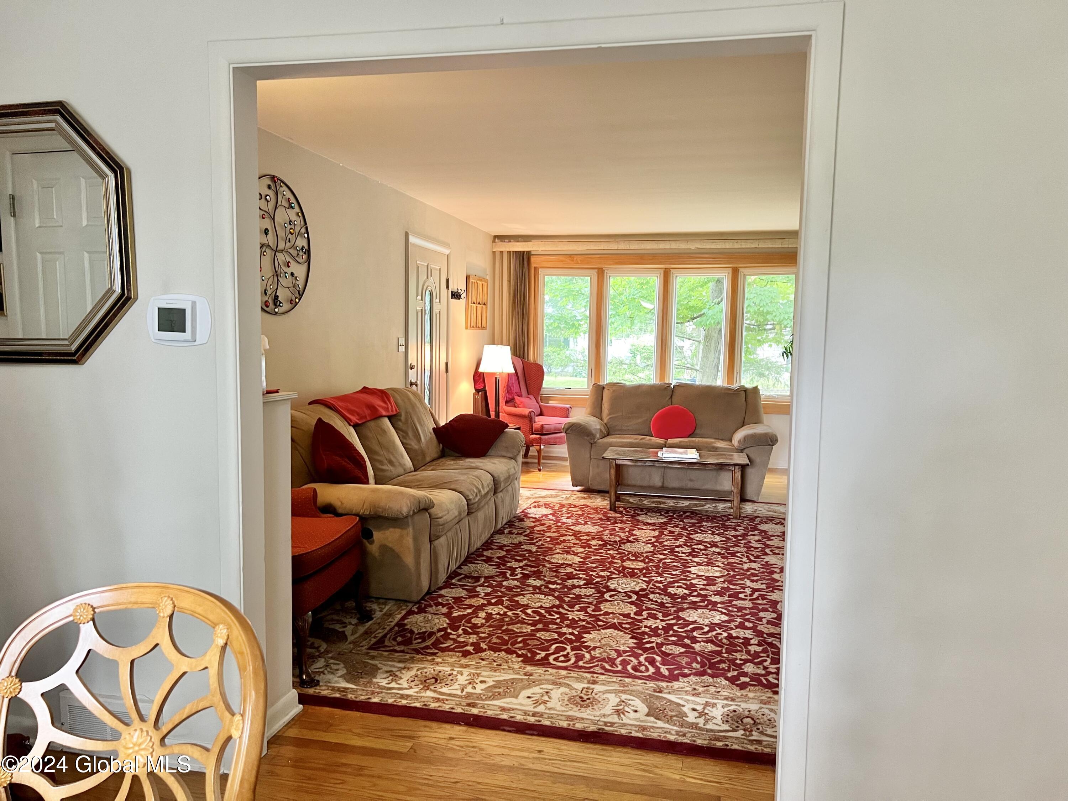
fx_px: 802
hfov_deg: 67.3
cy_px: 400
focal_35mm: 26
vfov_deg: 53.1
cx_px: 534
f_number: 1.5
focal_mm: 5.7
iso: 200
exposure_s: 1/60
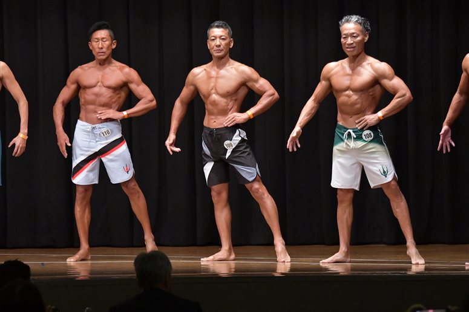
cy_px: 156
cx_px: 234
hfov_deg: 11.0
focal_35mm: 187
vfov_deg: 7.3
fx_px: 2435
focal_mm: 125
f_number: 5.6
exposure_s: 1/400
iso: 6400
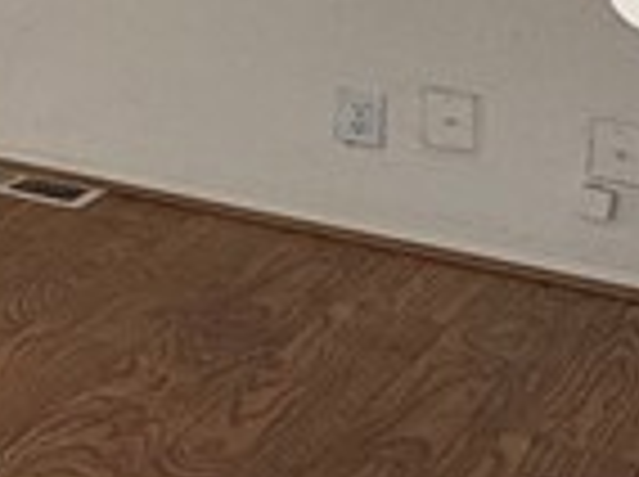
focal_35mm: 101
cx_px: -1580
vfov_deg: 13.2
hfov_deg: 9.7
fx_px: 1861
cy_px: -364
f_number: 2.2
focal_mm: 2.22
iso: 40
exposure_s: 1/123
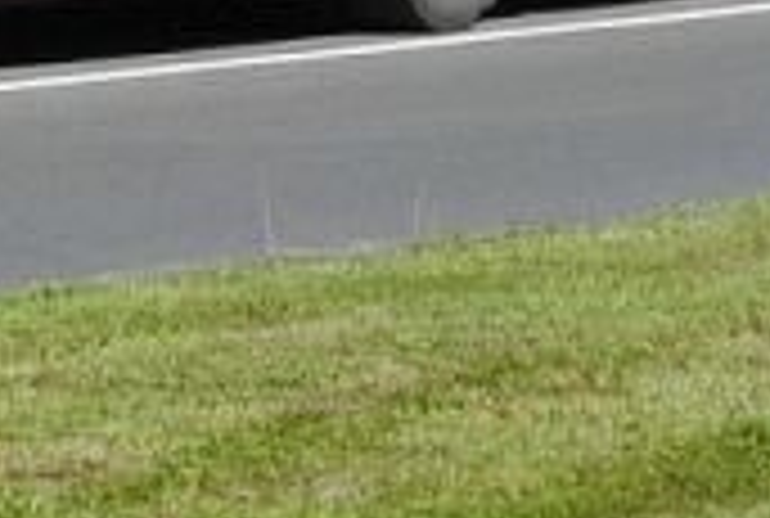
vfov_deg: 2.8
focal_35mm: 493
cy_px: -919
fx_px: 10572
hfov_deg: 4.2
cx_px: -180
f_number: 10
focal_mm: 55
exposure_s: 1/800
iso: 400
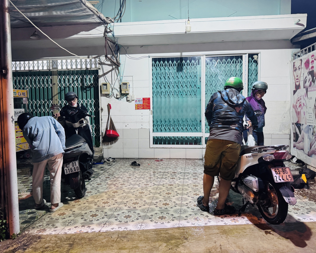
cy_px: 124
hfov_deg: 66.0
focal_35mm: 26
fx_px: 243
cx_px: 162
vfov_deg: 54.9
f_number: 1.78
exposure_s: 1/50
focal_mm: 6.76
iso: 320
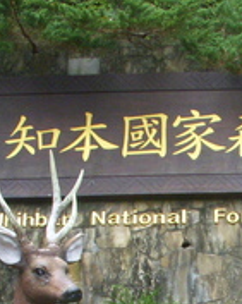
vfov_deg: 14.9
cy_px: 338
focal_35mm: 126
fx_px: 1131
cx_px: 288
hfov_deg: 12.0
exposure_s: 1/125
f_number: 3.3
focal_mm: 6.3
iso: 250
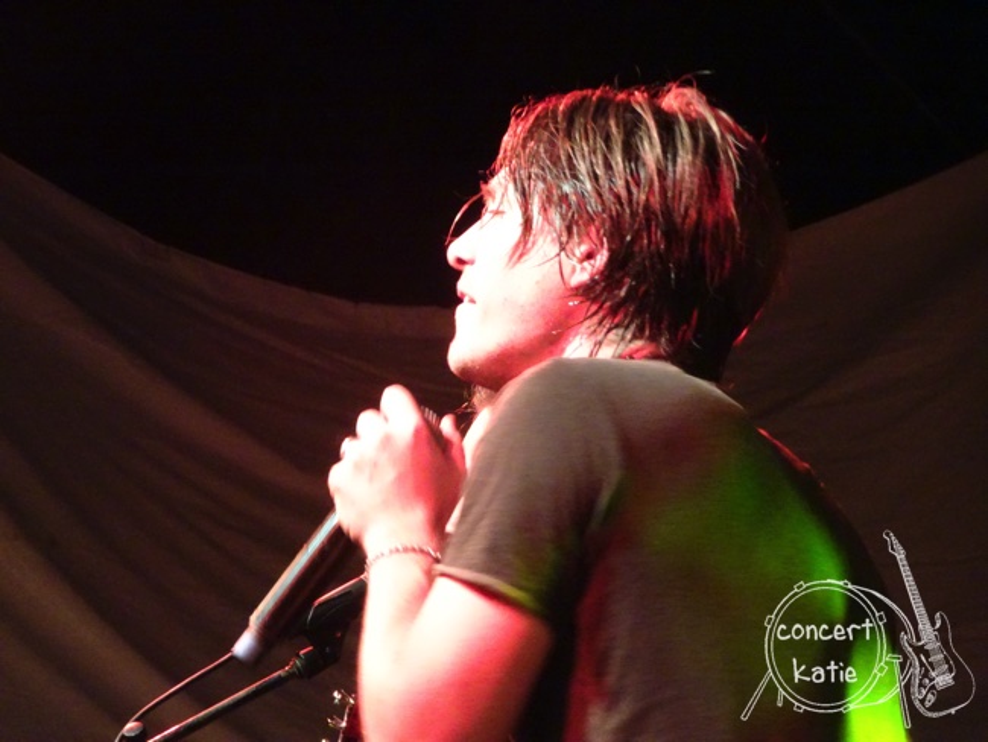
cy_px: 371
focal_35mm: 280
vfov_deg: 5.3
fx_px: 7995
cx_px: 494
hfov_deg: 7.1
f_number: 6.3
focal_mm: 47.87
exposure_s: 1/40
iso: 2000
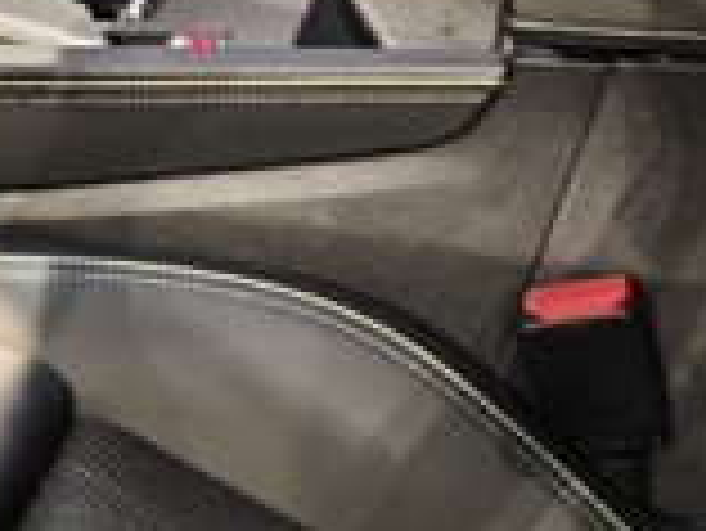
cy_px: 97
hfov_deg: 13.8
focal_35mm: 139
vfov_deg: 10.6
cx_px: -103
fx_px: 2837
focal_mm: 8.72
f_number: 1.63
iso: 5000
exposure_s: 1/25
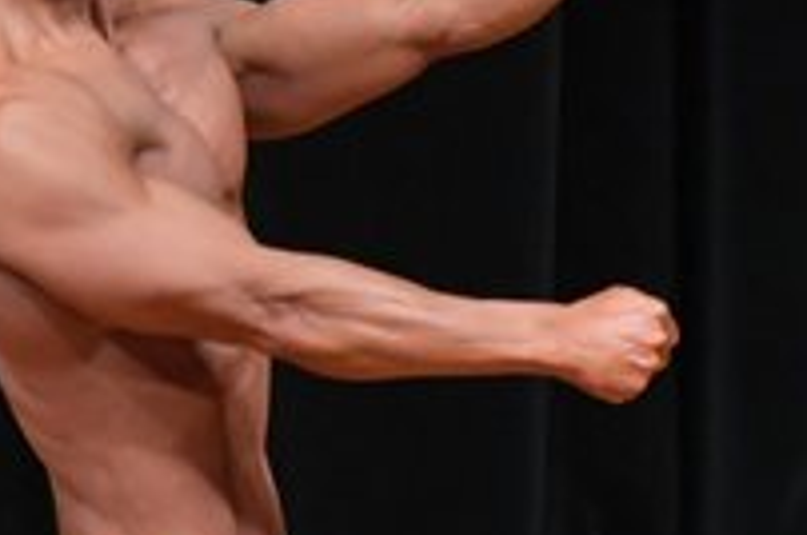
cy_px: 347
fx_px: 27081
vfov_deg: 1.1
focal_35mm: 1210
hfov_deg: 1.7
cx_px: 314
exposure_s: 1/400
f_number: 5.6
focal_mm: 210
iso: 5000
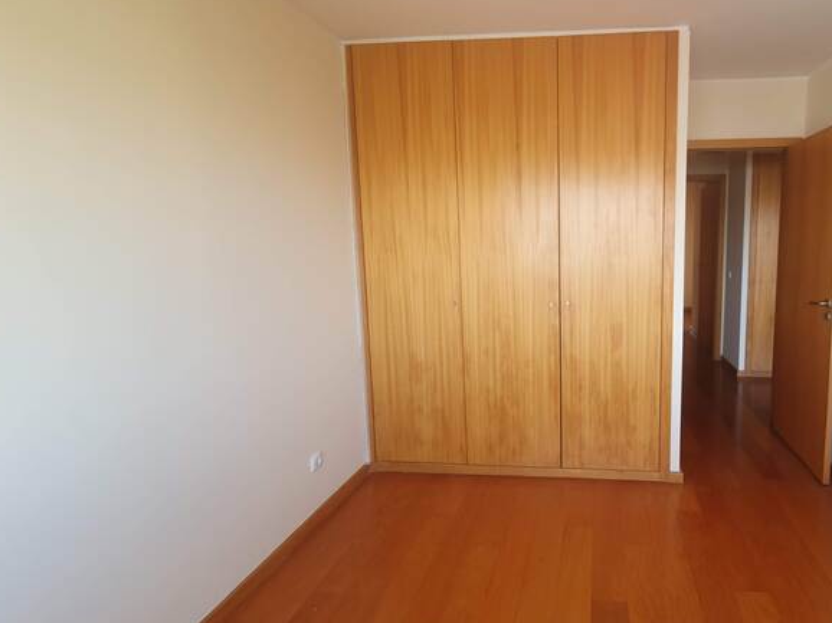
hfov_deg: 84.6
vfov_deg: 71.4
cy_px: 283
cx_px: 559
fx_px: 432
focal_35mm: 18
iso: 80
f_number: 2.2
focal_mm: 1.8
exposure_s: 1/50
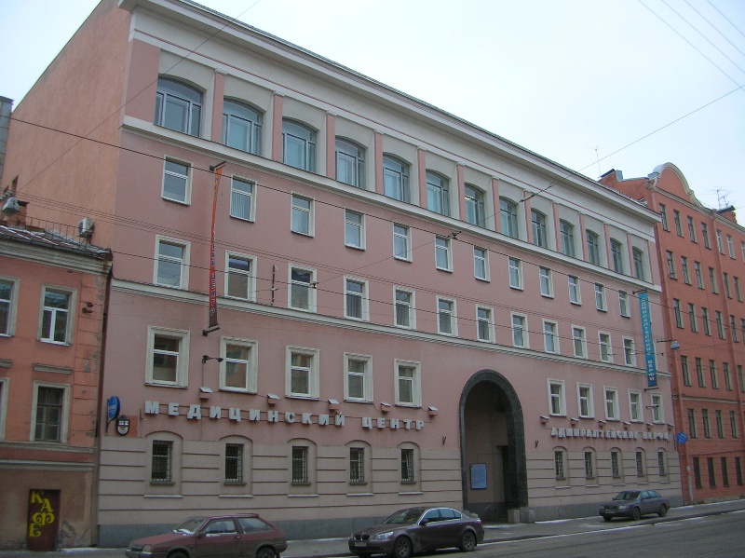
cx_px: 372
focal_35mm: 35
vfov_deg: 40.7
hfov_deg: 52.7
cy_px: 279
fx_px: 753
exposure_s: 1/80
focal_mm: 5.8
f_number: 2.8
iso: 50
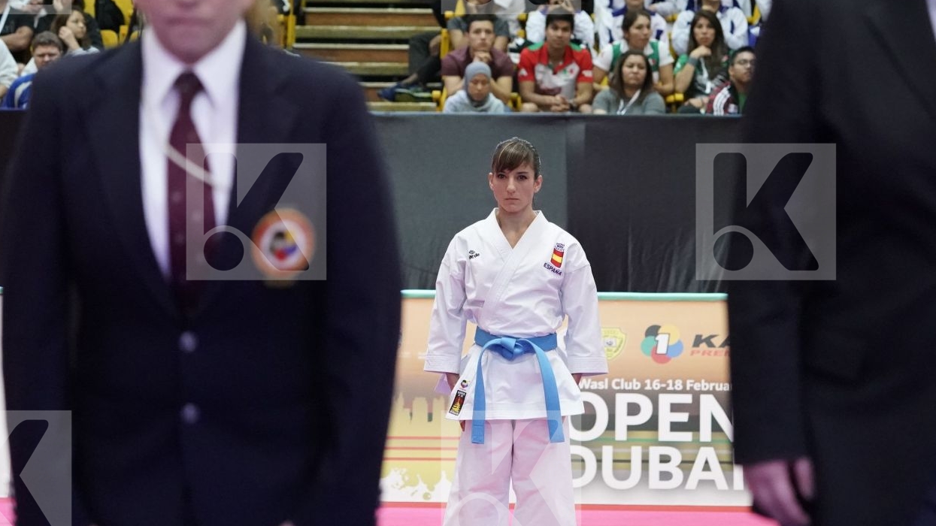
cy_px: 212
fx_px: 3946
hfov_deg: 13.5
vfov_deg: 7.6
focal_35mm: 159
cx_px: 511
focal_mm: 105
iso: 8000
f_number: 4.5
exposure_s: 1/400
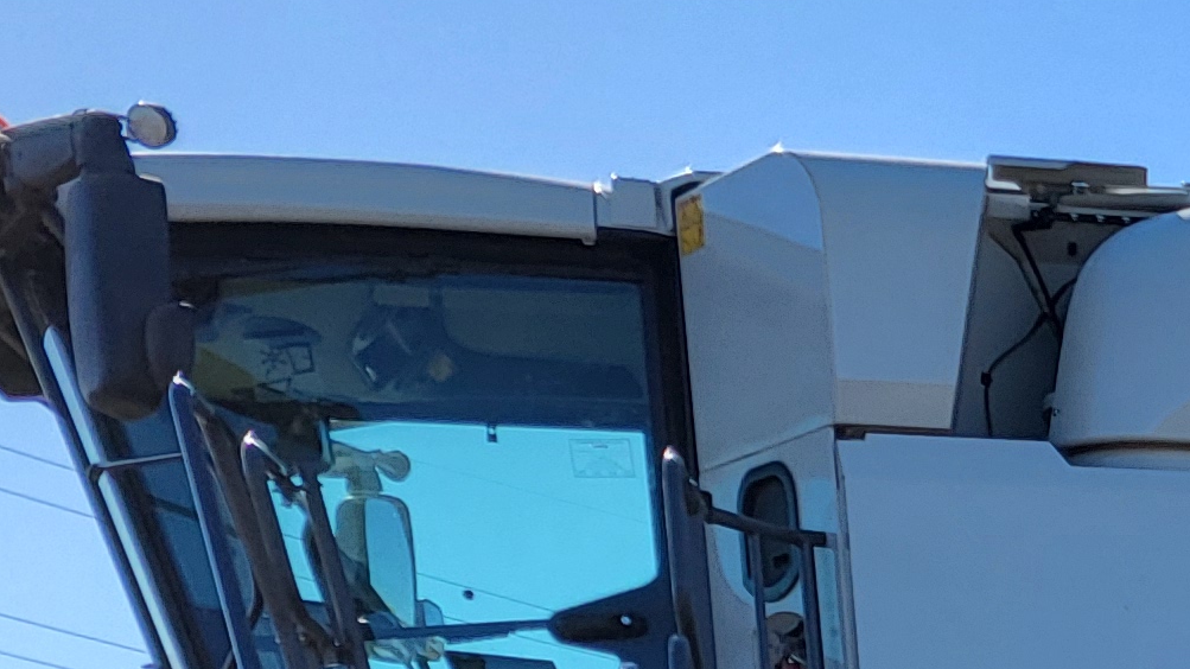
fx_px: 3565
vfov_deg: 9.5
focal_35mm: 113
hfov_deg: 16.0
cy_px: 1631
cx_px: 2163
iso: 40
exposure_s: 1/2094
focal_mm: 5.4
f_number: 1.8
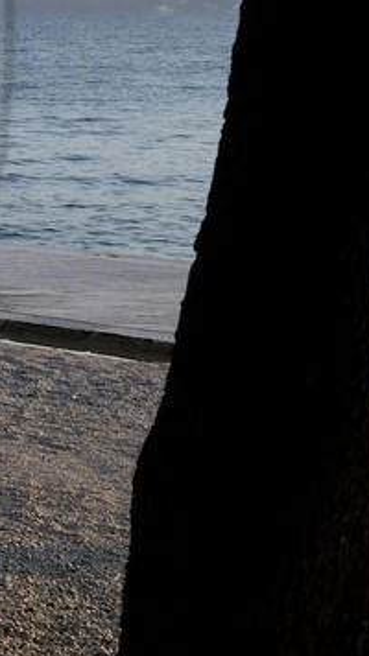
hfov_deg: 6.8
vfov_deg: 13.3
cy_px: 31
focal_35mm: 160
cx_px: -756
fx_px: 2786
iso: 200
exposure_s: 1/160
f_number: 7.1
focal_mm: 34
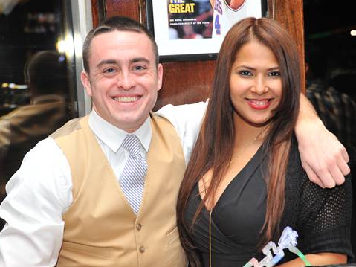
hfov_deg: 30.3
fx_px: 658
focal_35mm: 64
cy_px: 134
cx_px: 187
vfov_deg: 22.9
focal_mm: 58
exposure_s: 1/100
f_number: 5
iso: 1000
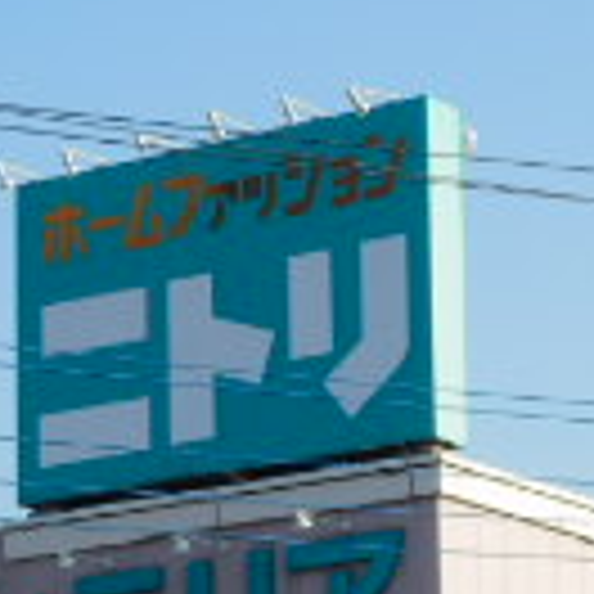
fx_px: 4756
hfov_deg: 7.1
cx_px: 117
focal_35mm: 245
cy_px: 540
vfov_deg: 7.1
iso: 80
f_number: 4.5
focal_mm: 10
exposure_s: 1/500
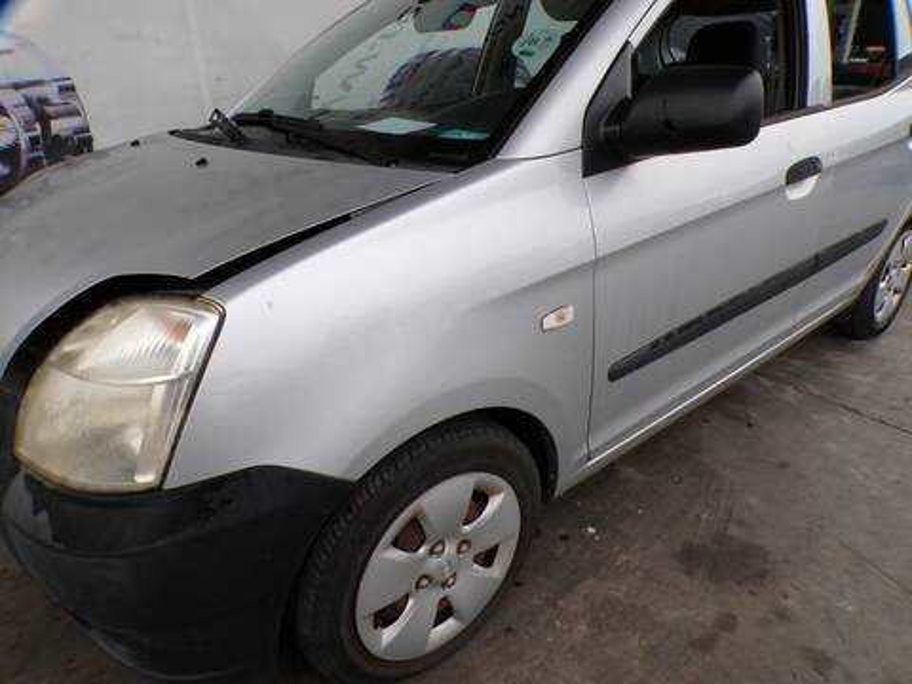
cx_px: 456
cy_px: 342
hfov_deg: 71.6
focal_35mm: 24
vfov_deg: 56.8
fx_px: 632
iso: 100
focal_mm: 4.3
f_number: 5.8
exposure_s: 1/90
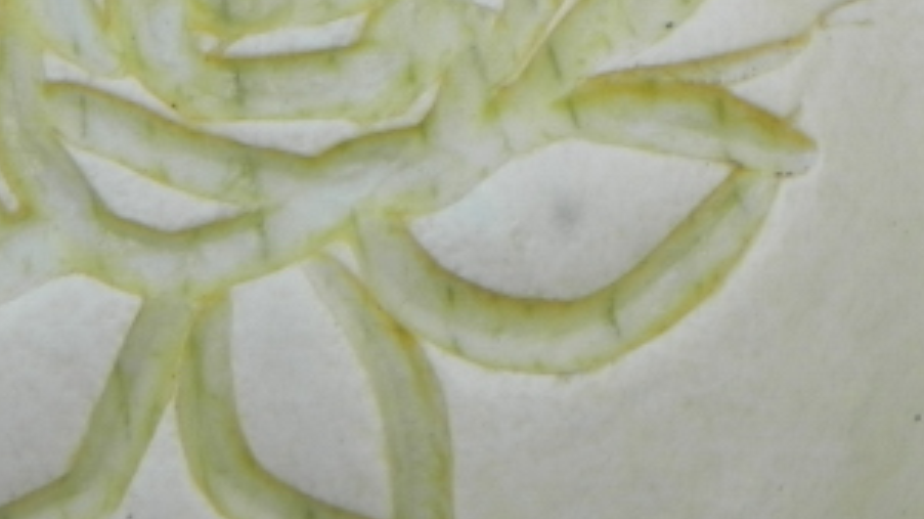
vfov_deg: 4.4
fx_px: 6784
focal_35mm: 277
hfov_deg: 7.8
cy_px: 118
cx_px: 284
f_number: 4.5
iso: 160
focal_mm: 18.8
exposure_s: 1/129
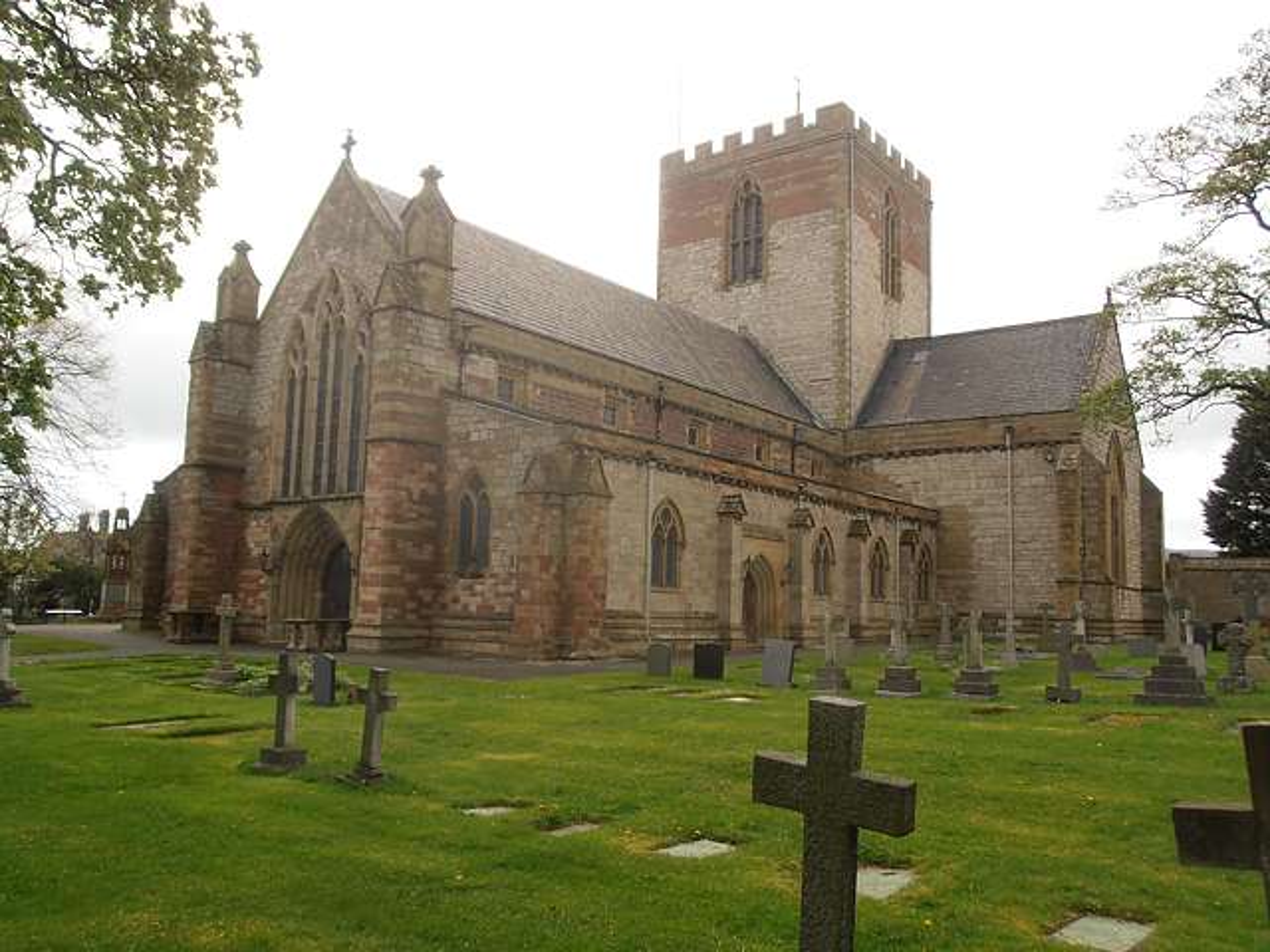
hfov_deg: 60.0
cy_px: 476
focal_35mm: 30
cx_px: 635
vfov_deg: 46.8
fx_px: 1101
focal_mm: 5.25
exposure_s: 1/250
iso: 80
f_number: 3.5
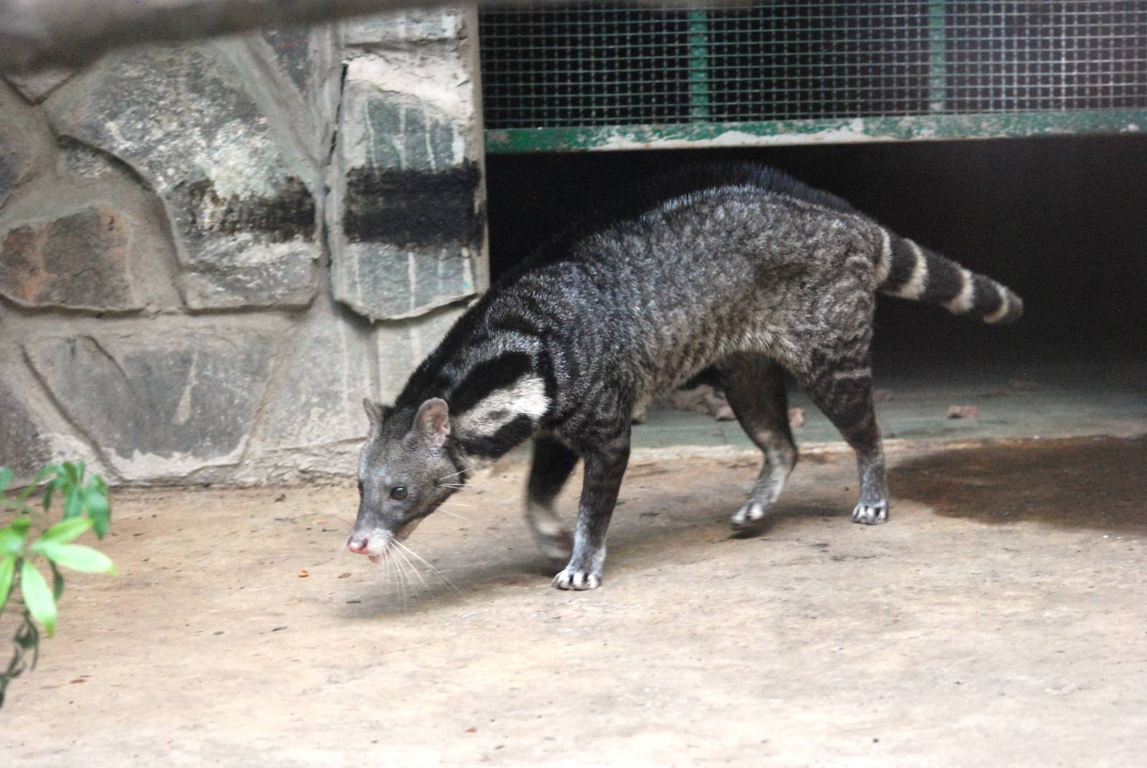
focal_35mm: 129
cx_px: 574
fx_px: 4115
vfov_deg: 10.7
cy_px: 384
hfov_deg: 15.9
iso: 1600
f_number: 4
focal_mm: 86
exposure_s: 1/160
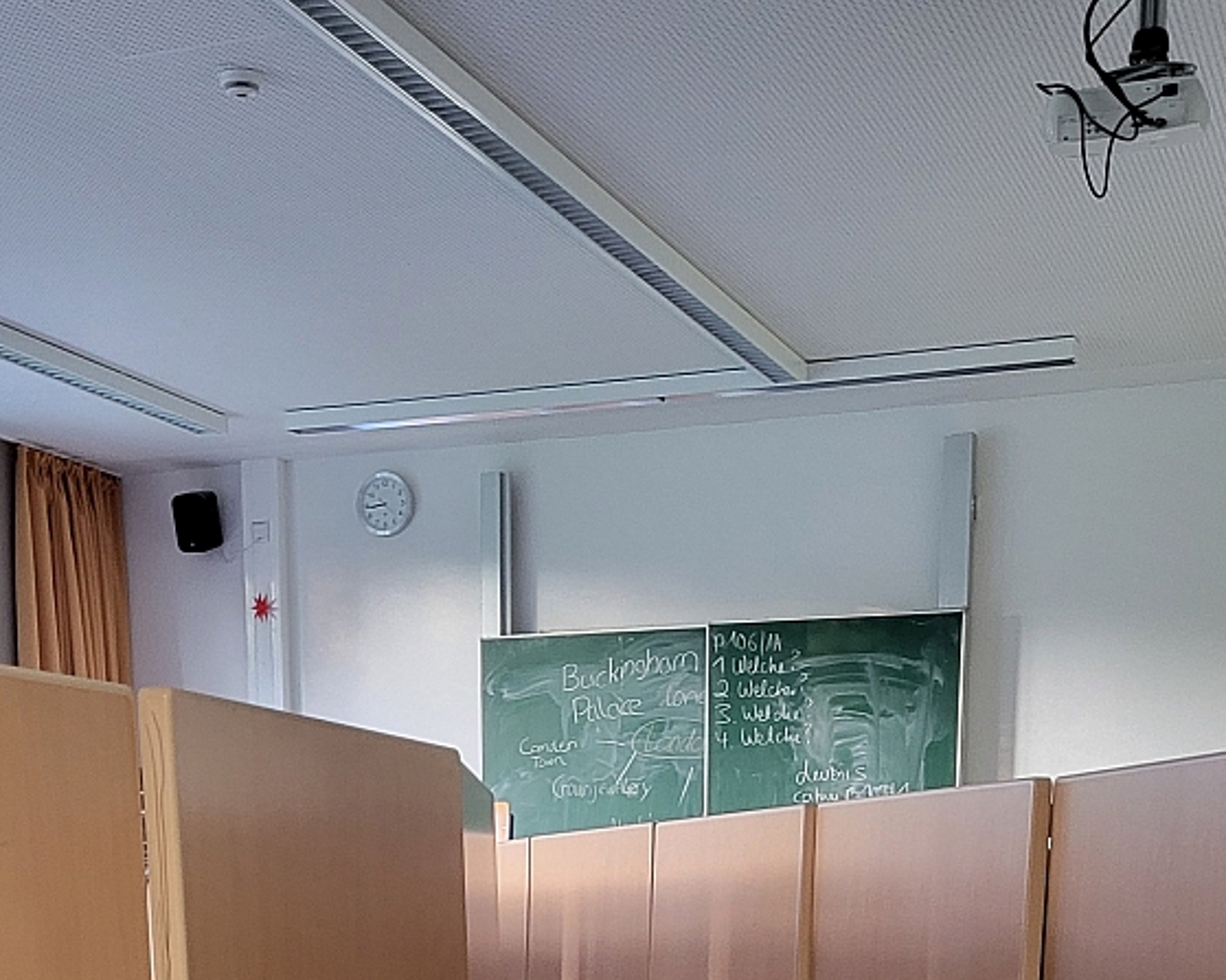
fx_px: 2249
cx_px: 522
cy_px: 1374
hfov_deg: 30.4
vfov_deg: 21.5
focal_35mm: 62
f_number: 1.8
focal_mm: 5.4
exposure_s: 1/25
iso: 640
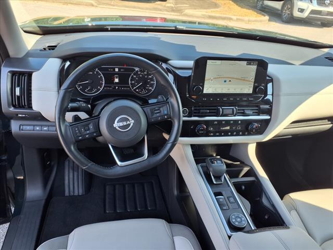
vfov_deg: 51.4
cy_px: 125
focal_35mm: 27
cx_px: 166
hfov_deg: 65.3
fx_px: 260
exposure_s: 1/179
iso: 40
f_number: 1.9
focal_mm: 3.58
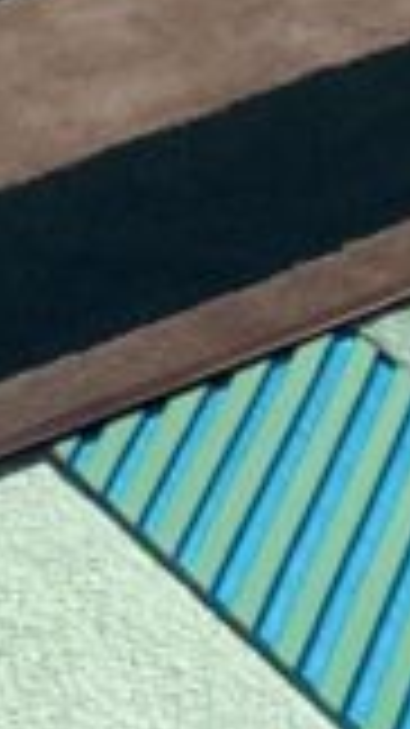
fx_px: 3463
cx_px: 991
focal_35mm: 179
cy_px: -774
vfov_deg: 10.9
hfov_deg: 6.4
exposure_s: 1/100
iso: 100
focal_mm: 4.25
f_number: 1.8
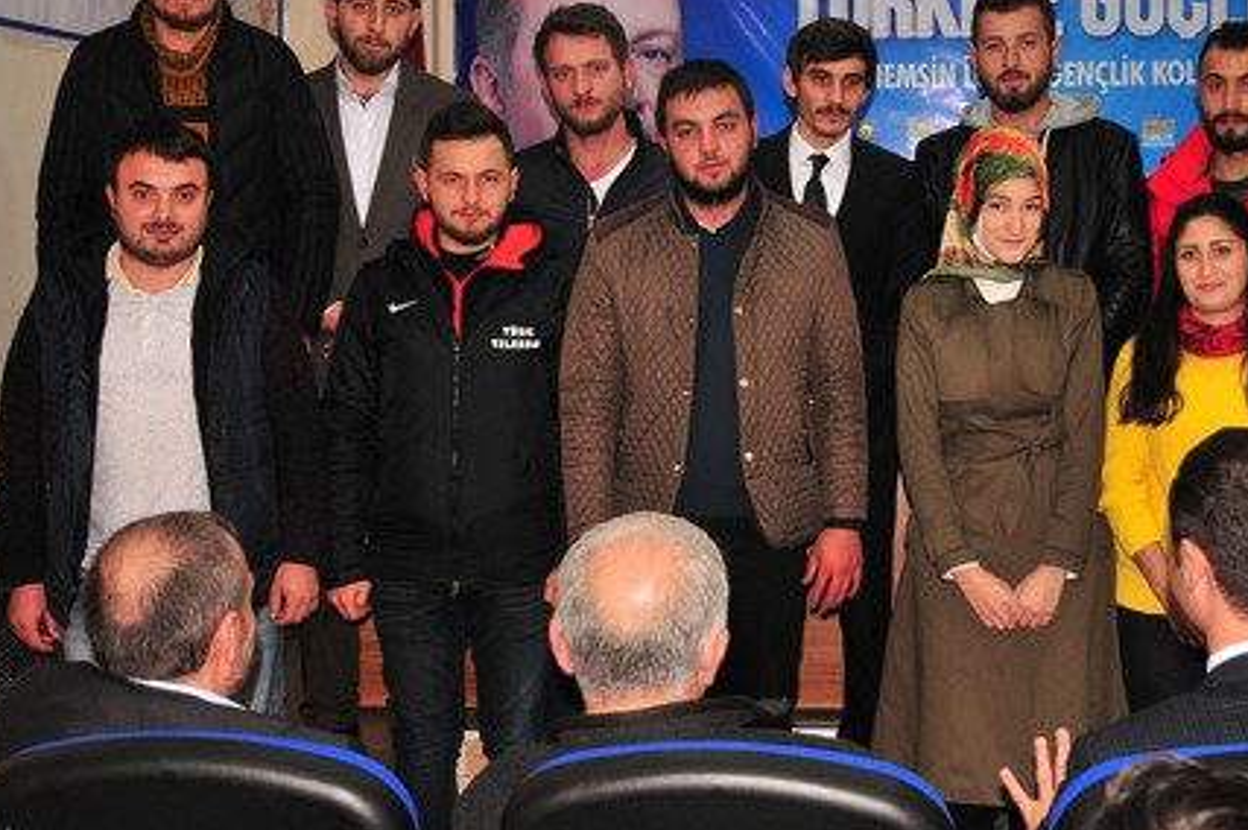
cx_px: 801
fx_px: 2036
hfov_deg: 33.9
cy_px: 291
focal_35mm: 59
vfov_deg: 23.0
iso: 500
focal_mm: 25
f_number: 6.3
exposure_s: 1/60
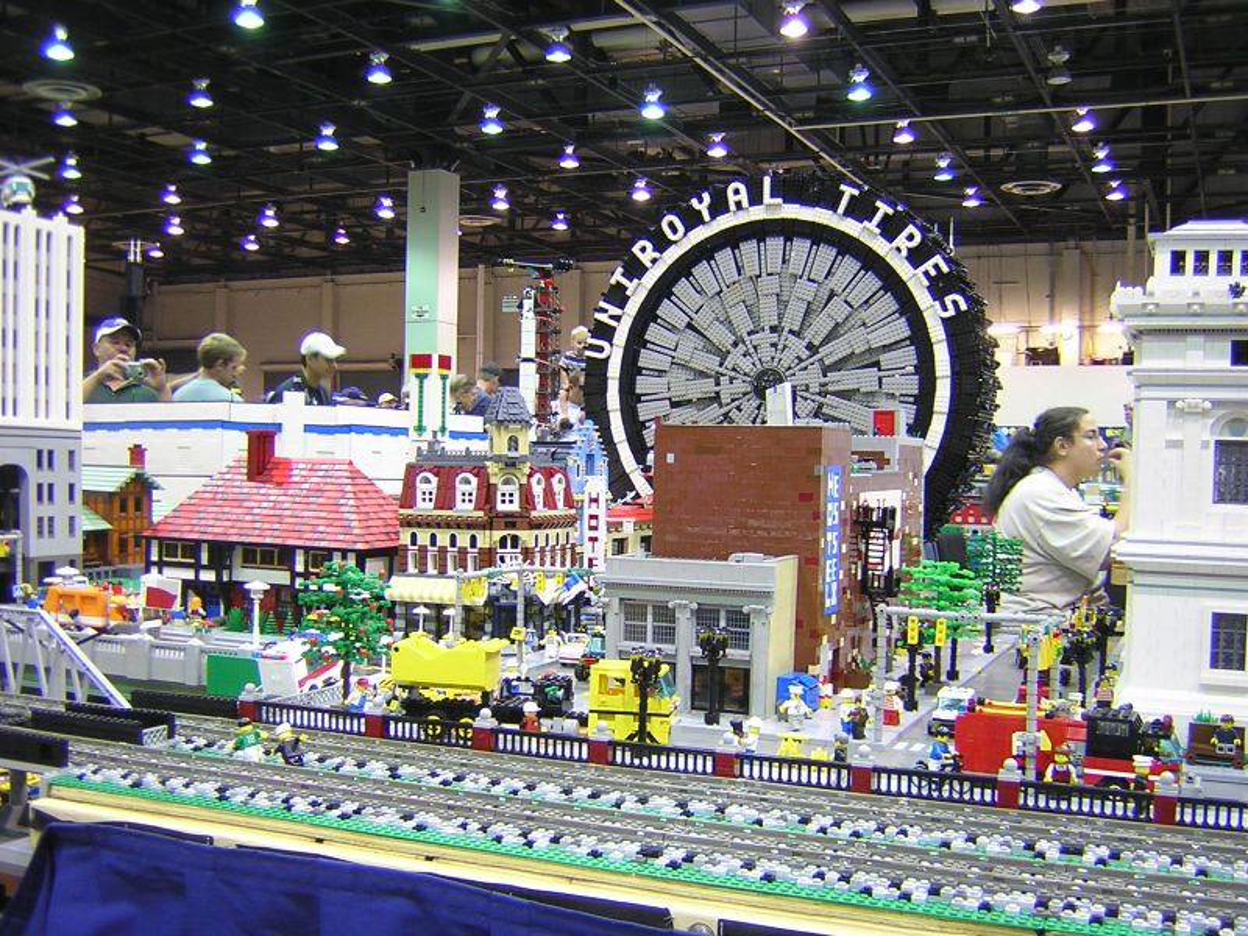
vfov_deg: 39.7
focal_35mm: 36
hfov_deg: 51.4
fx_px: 1298
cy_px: 468
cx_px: 624
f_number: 2.6
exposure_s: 1/3.5
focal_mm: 4.7
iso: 119
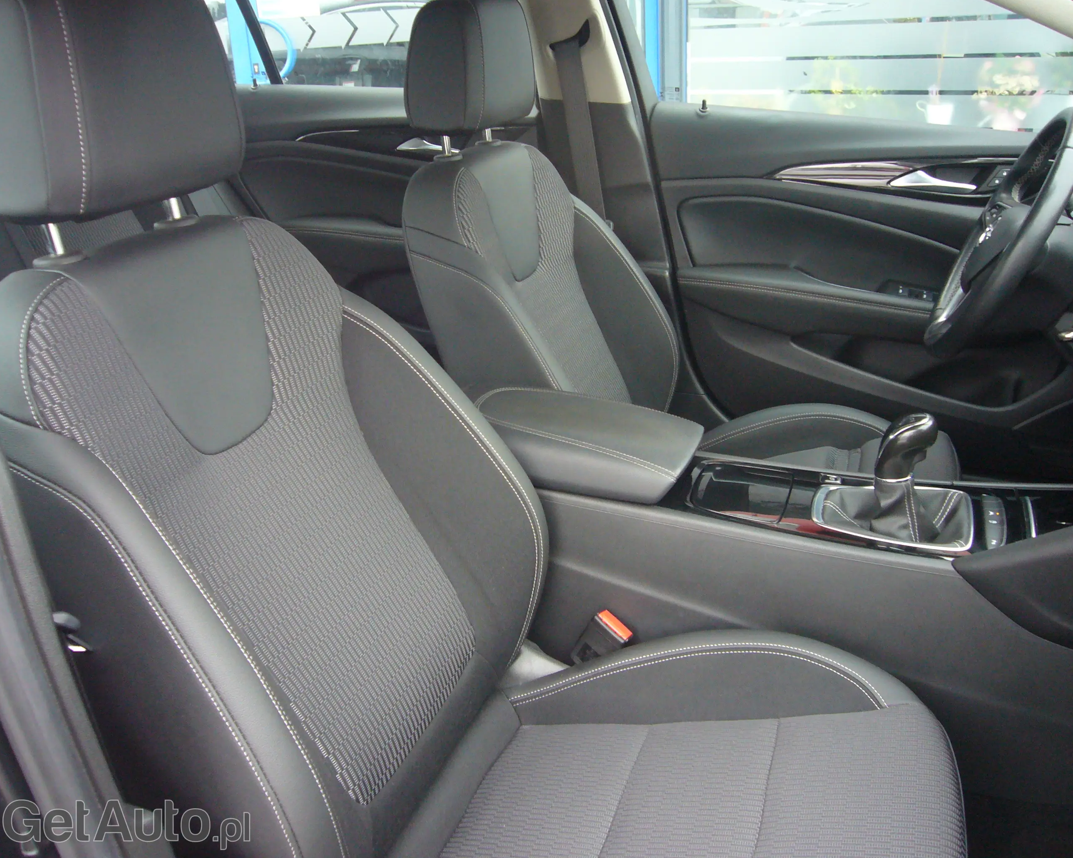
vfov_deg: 48.5
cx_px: 534
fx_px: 953
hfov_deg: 58.8
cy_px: 417
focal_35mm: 30
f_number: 2.8
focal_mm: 4.6
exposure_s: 1/15
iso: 200
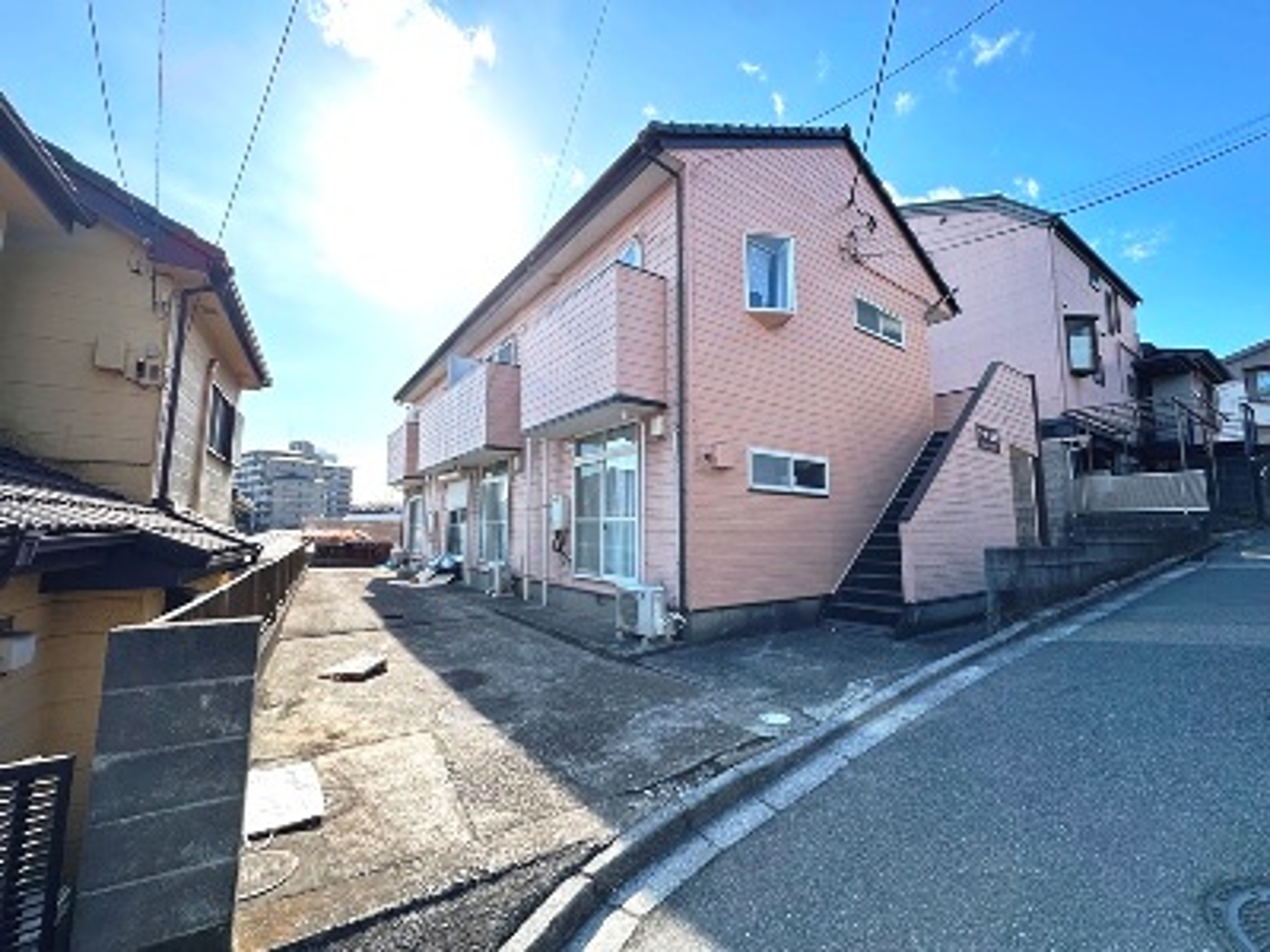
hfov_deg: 102.1
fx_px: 514
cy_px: 476
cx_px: 635
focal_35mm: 14
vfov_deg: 85.7
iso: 40
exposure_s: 1/662
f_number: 2.2
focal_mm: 2.22
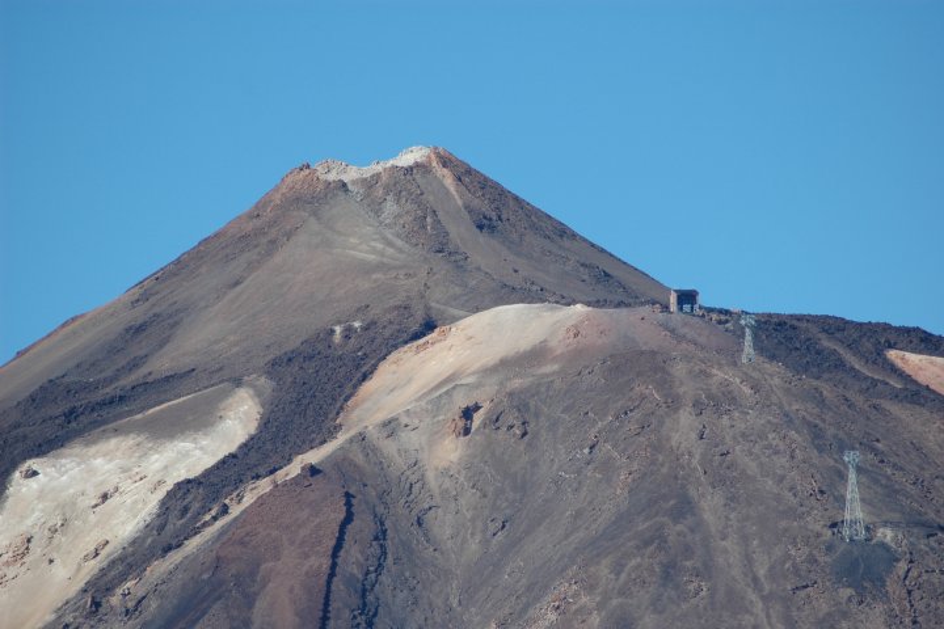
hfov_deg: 5.5
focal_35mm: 375
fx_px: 9833
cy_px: 314
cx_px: 472
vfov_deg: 3.7
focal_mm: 250
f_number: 5.3
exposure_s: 1/1250
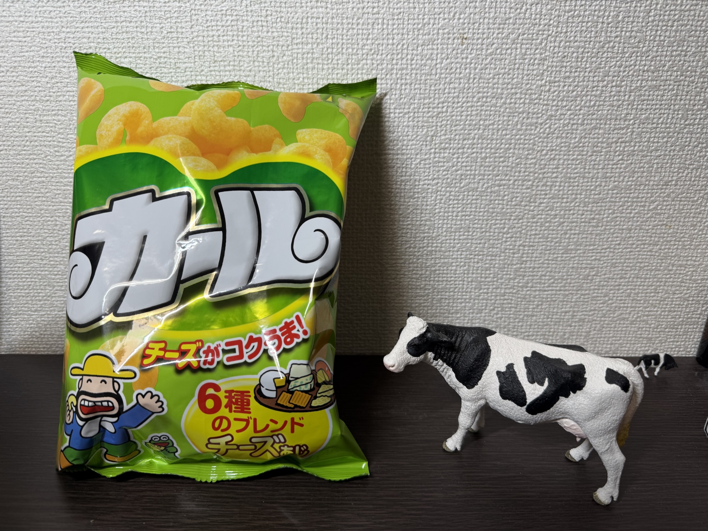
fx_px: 491
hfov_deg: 71.6
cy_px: 266
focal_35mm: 24
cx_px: 354
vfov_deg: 56.8
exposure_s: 1/94
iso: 64
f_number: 1.78
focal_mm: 6.76
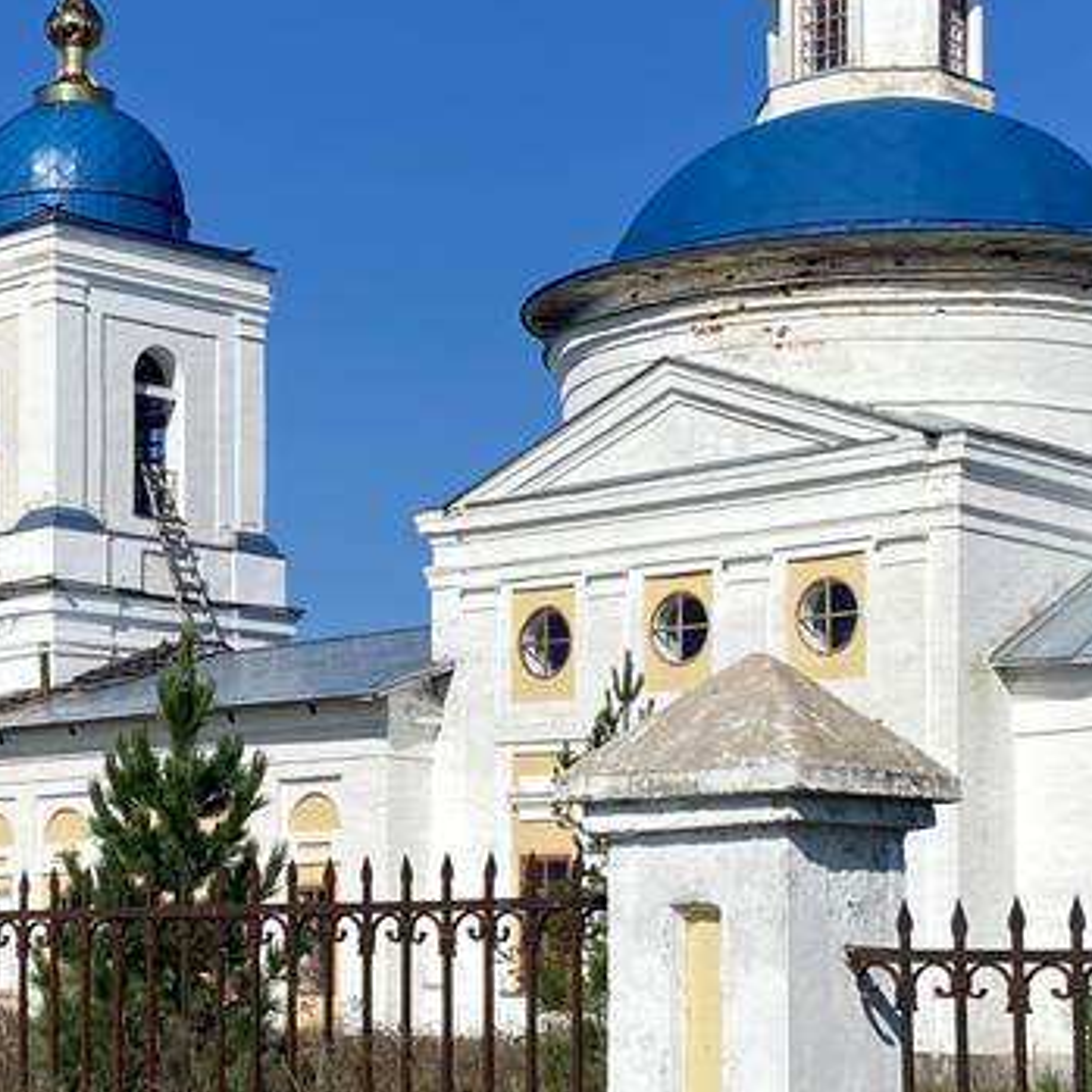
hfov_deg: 21.8
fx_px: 2820
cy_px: 375
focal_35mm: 79
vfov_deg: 21.8
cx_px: 294
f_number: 1.8
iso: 32
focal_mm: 4.25
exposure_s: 1/4608
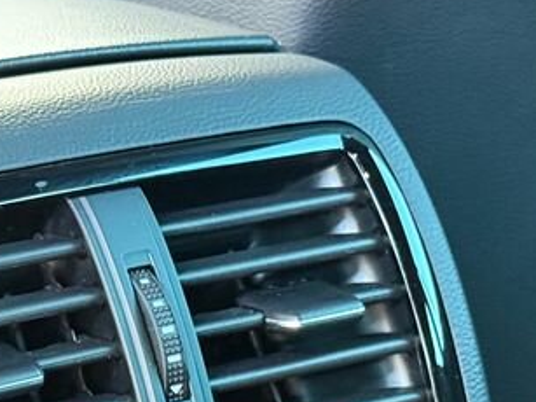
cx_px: 58
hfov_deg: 12.3
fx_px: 2476
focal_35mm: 160
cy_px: 645
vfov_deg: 9.0
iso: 500
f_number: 1.78
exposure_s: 1/28
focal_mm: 6.76
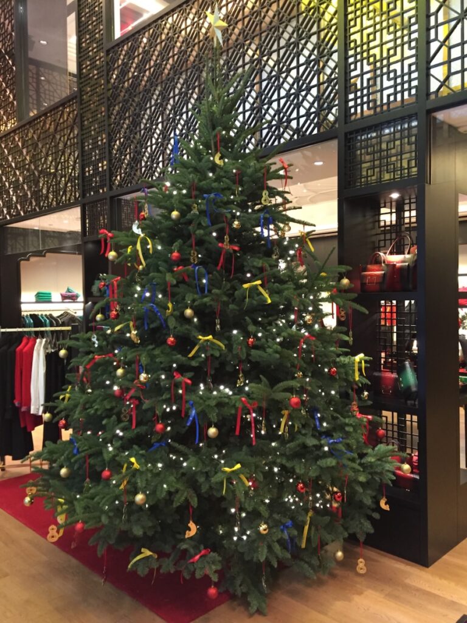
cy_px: 312
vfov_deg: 61.7
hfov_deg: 48.2
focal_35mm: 29
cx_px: 234
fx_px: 522
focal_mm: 4.2
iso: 320
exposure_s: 1/33
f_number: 2.2
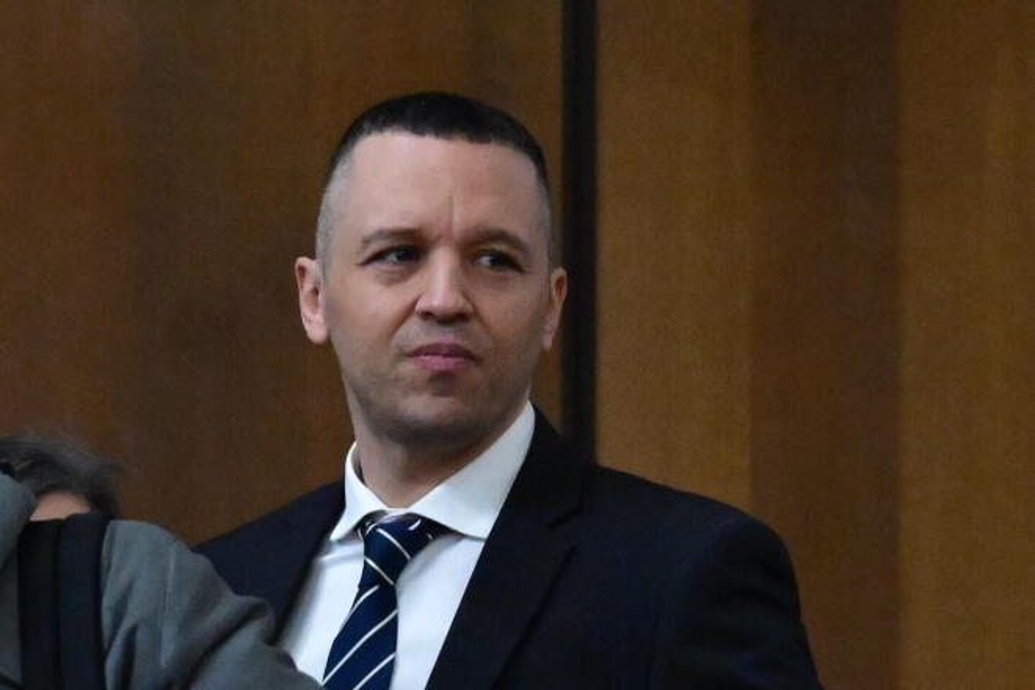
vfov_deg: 4.6
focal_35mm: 300
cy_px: 345
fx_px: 8624
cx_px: 518
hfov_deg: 6.9
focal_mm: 200
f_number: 5
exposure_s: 1/250
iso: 8000
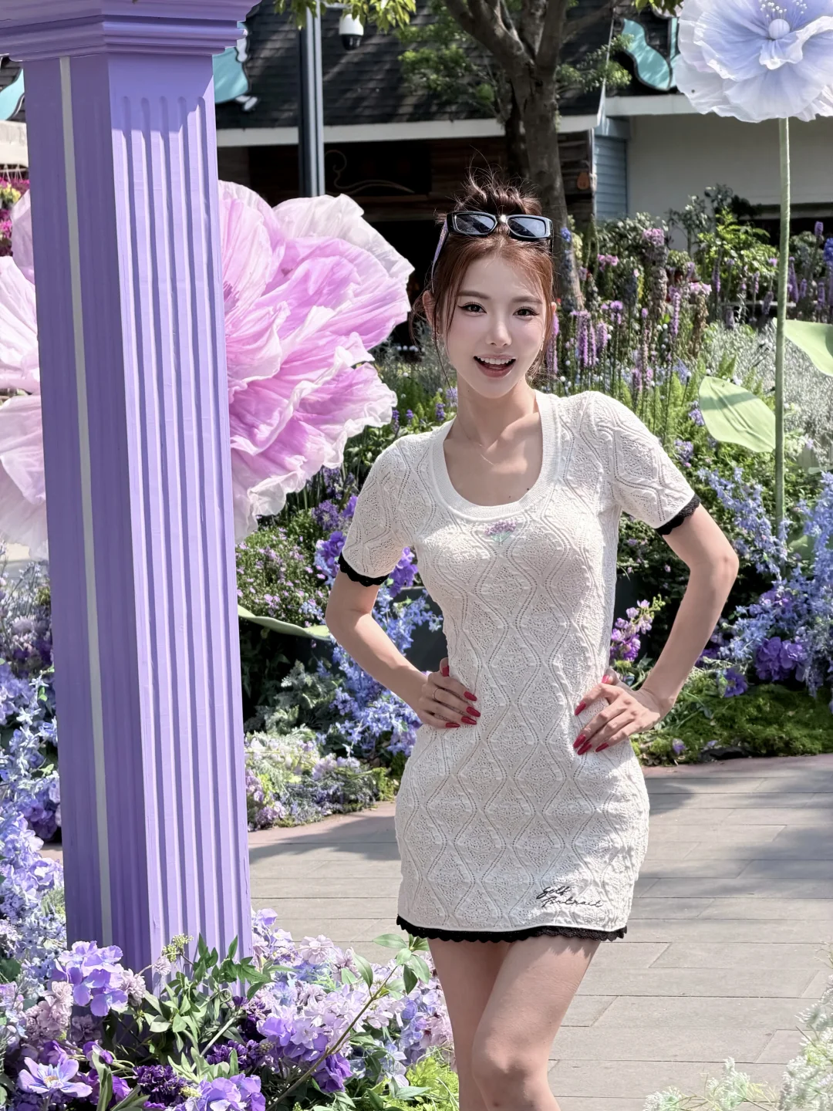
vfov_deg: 19.6
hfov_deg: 14.8
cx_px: 416
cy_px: 556
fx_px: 3209
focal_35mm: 100
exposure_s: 1/569
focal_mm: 16.89
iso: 50
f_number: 2.8
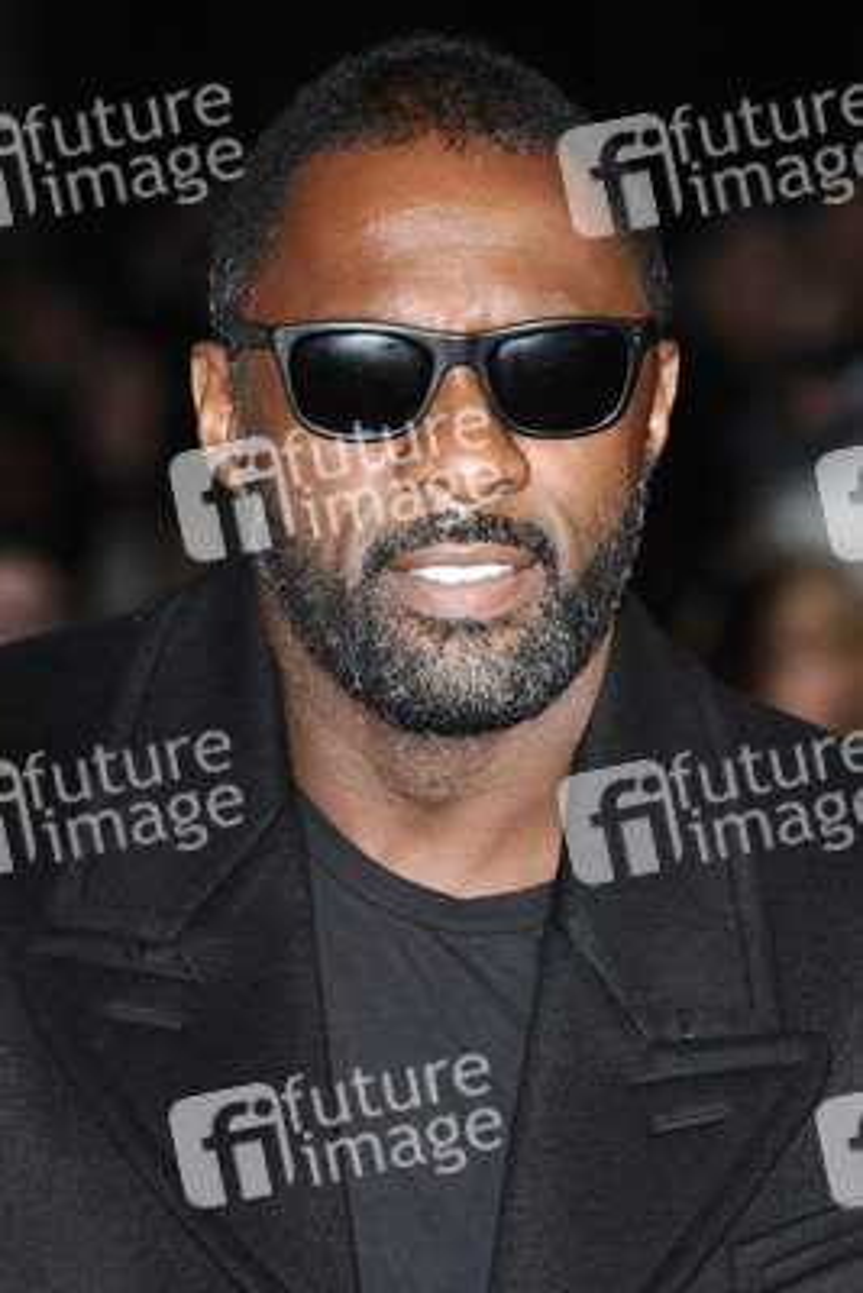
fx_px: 6466
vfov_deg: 11.4
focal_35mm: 180
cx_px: 432
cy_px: 646
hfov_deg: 7.6
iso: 320
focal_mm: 120
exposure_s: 1/200
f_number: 4.5
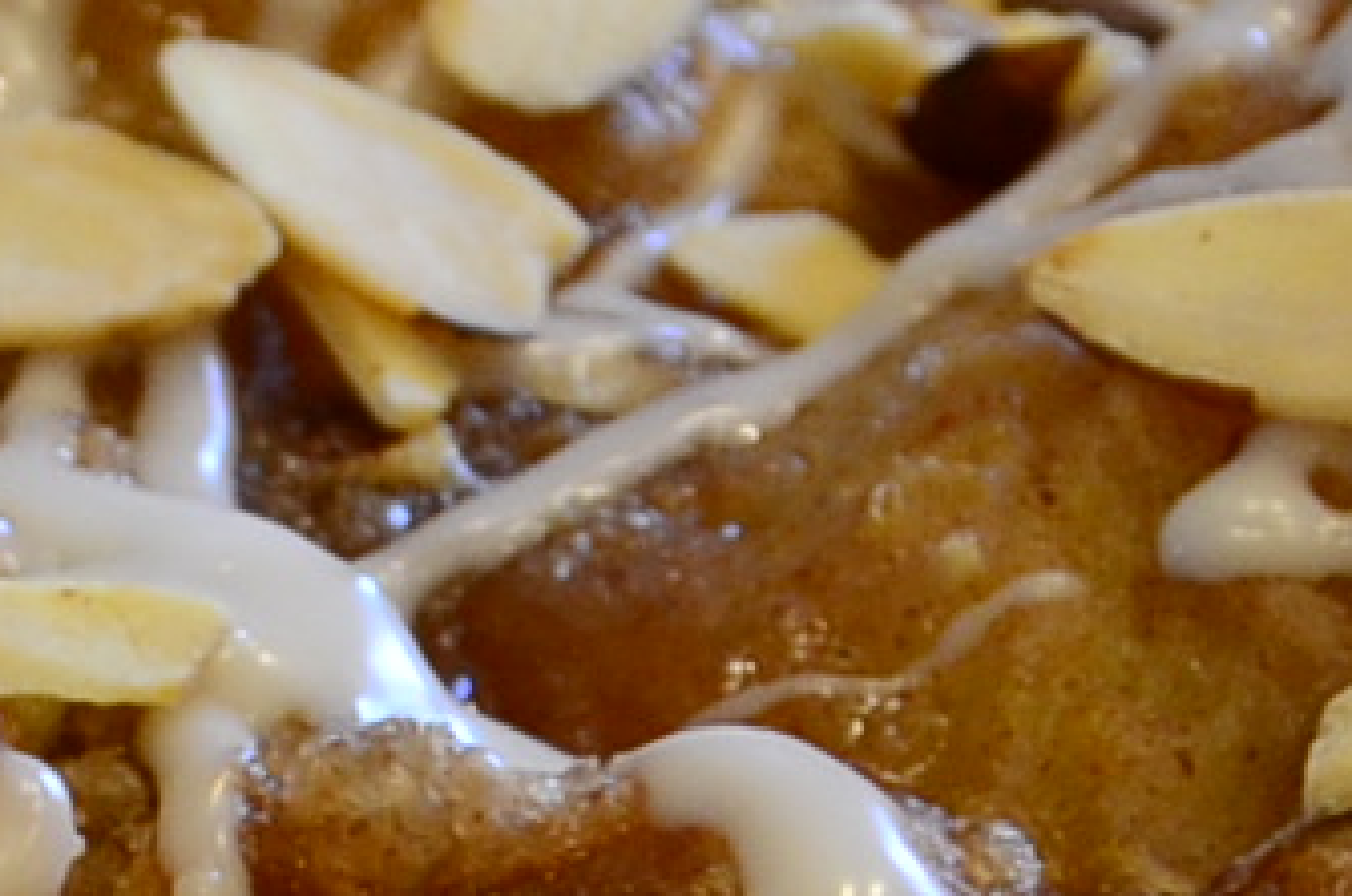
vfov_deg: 3.5
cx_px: -432
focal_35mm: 386
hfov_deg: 5.3
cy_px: 2002
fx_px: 14456
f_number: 4.5
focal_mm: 35
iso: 640
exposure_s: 1/40
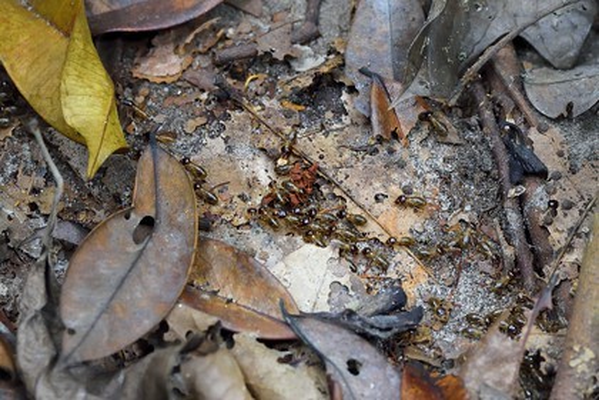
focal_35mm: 200
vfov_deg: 6.9
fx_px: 3328
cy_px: 200
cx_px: 300
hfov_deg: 10.3
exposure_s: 1/125
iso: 3200
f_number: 5.6
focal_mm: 200
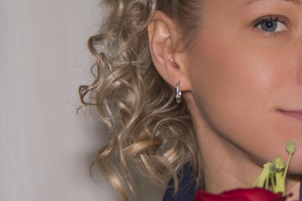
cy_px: 48
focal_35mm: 278
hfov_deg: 7.4
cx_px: 328
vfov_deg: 4.9
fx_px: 2333
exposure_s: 1/800
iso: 400
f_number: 4
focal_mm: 120
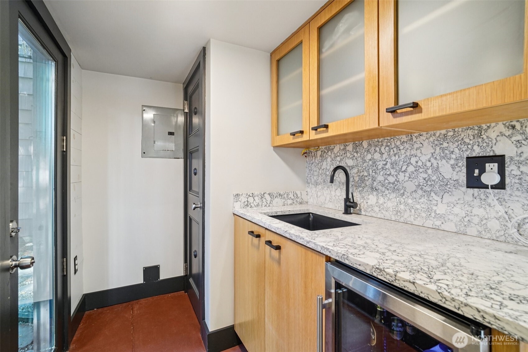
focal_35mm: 16
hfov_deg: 96.7
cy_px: 176
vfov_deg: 73.7
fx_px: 235
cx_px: 264
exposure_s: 1/13
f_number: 8
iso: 1600
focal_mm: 16
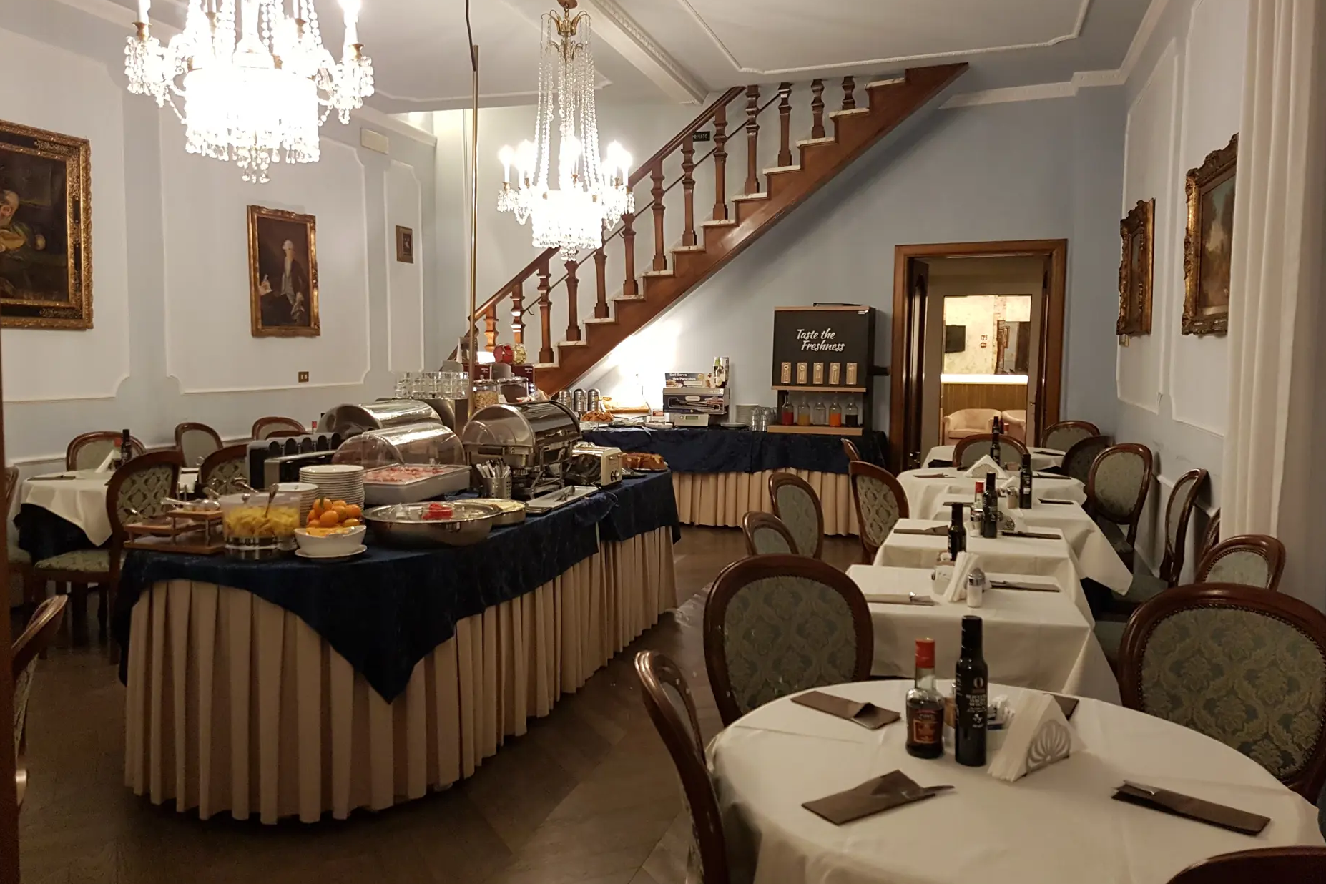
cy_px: 425
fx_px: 1031
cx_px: 667
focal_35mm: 28
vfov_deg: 46.4
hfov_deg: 65.5
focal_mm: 4.2
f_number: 1.7
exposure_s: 1/33
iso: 160
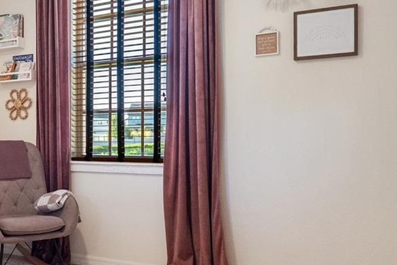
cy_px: 152
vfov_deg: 30.5
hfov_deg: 42.4
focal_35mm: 44
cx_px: 75
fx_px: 485
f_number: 9
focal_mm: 16
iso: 4000
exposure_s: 1/30
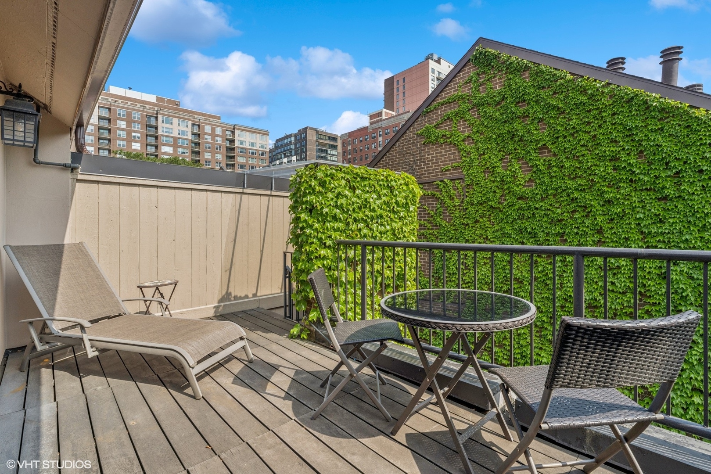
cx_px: 356
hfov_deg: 96.7
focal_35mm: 16
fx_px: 316
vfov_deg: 73.7
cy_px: 237
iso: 320
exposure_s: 1/640
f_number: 8
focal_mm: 16
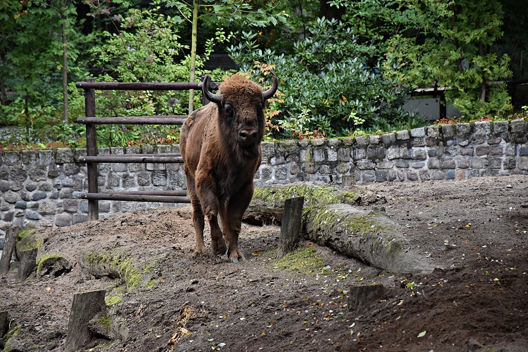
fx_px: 3080
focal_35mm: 210
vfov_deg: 6.5
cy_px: 176
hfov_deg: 9.8
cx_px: 264
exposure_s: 1/500
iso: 1250
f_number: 5.6
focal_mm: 140
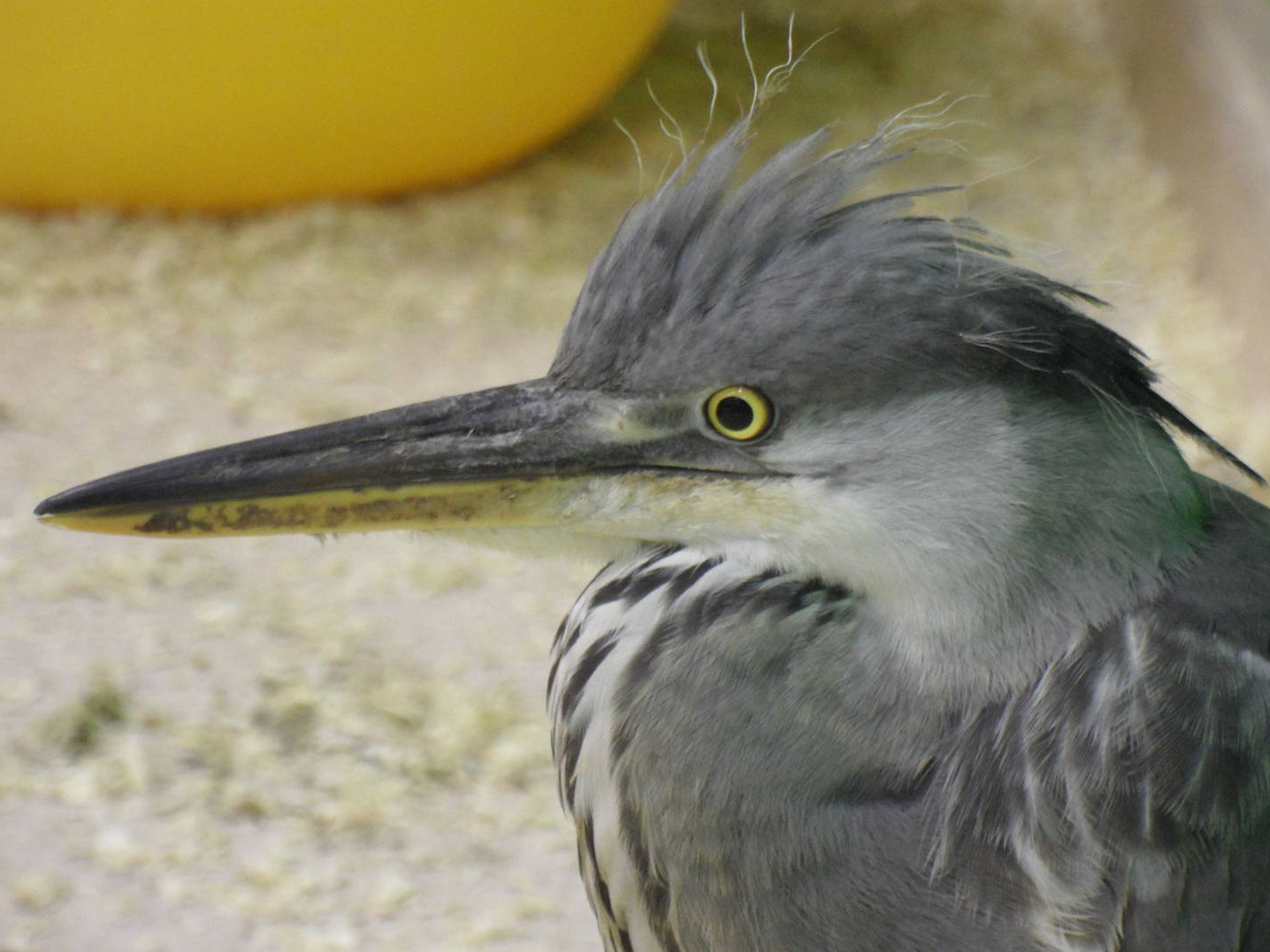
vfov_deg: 3.7
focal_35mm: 401
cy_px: 432
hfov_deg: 4.9
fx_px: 14712
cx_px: 646
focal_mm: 58.5
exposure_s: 1/10
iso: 400
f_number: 5.8
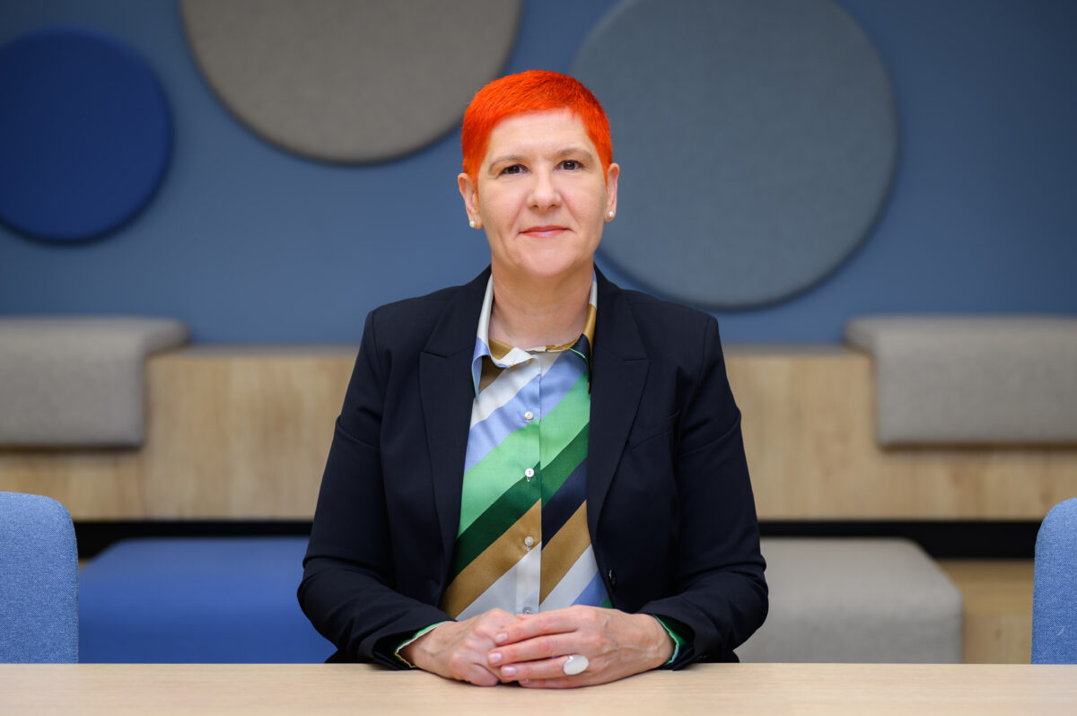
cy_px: 358
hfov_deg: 32.4
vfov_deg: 21.9
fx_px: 1853
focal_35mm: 62
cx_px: 538
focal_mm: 62
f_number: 2.4
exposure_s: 1/100
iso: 125
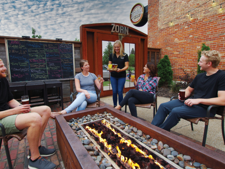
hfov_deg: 90.8
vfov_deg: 74.7
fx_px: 110
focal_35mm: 17
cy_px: 82
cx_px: 102
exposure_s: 1/125
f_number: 4.5
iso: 125
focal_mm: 10
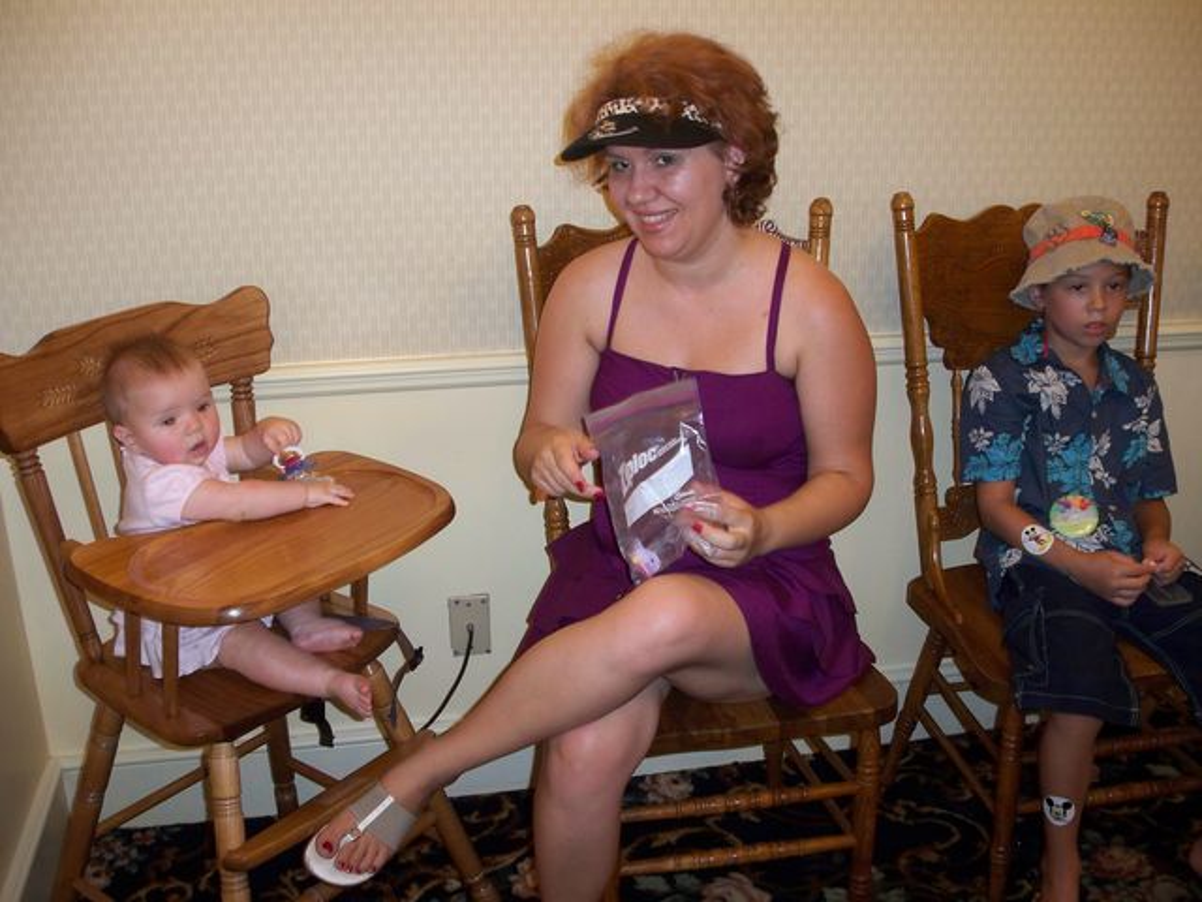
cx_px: 601
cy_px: 451
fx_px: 1285
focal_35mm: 37
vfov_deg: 38.7
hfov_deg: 50.1
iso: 200
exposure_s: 1/30
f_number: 3.4
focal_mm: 7.9
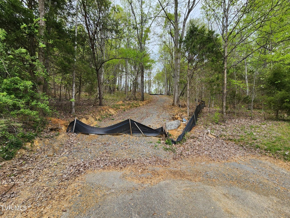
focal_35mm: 13
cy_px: 109
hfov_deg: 106.2
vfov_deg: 89.9
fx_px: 109
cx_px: 145
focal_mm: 2.2
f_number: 2.2
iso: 50
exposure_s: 1/682
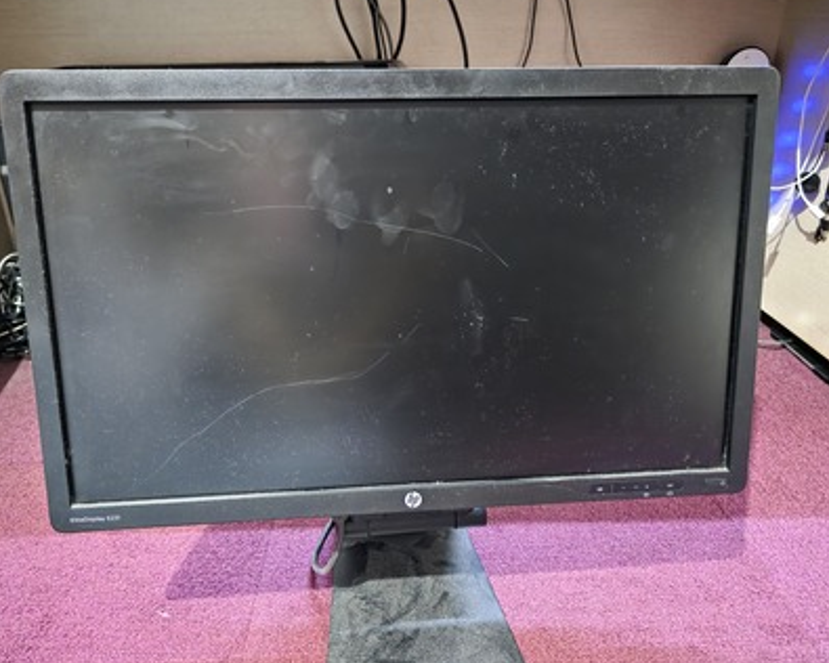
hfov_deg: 65.9
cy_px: 328
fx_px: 638
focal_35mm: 26
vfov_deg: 54.9
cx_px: 377
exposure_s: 1/16.7
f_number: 1.7
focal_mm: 6.3
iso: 3200
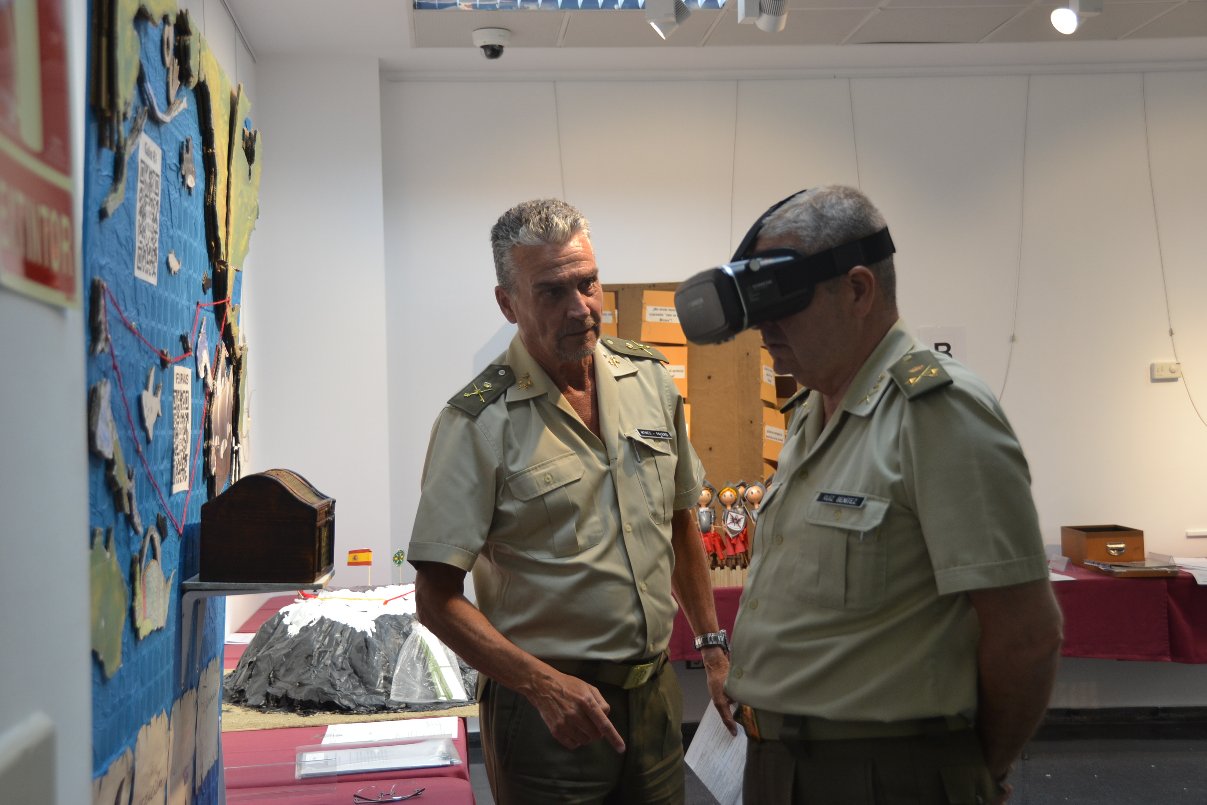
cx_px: 604
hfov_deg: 41.1
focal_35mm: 48
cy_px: 402
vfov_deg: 28.1
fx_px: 1609
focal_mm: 32
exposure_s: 1/80
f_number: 4.2
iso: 400
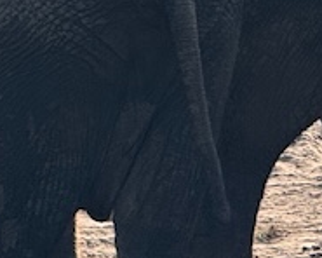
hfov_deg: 3.0
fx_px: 6166
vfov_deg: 2.4
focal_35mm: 647
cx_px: 811
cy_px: -37
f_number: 2.8
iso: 50
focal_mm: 15.66
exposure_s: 1/1451
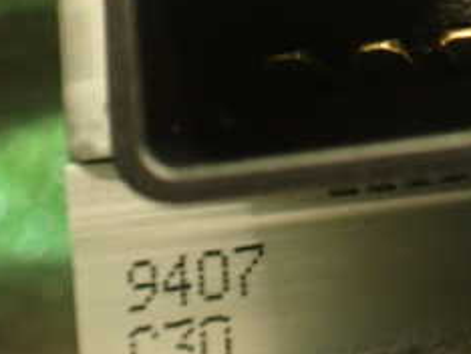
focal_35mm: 82
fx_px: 1117
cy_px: 24
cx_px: 517
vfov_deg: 17.7
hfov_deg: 22.5
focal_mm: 5.79
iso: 640
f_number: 2.4
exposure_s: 1/30
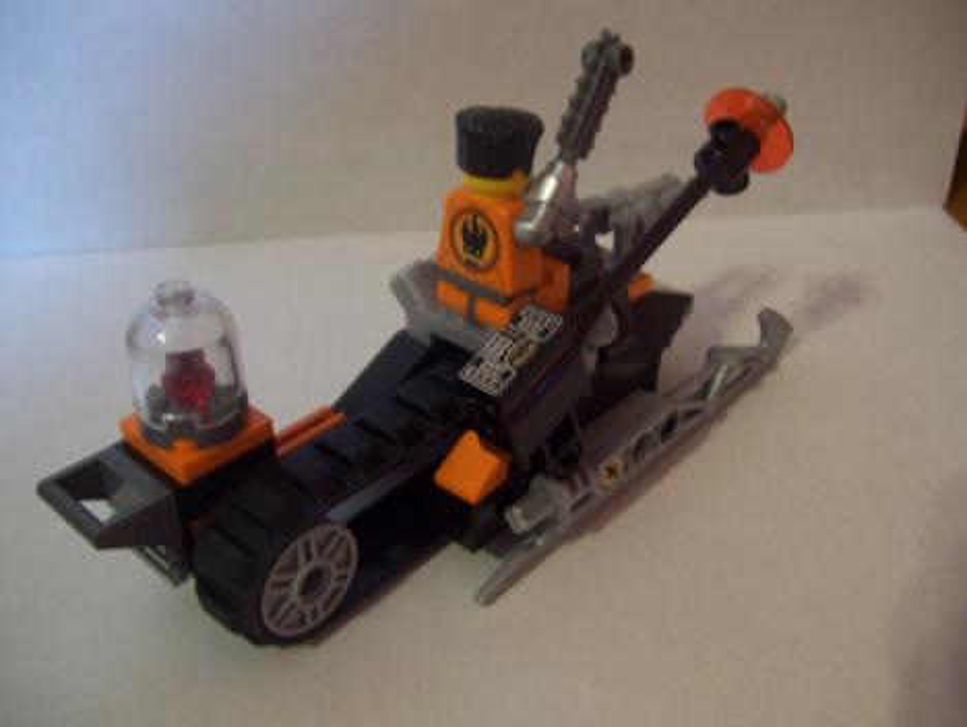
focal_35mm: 36
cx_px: 484
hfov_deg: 51.3
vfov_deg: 39.7
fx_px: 1007
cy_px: 364
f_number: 2.7
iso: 160
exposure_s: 1/8
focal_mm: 6
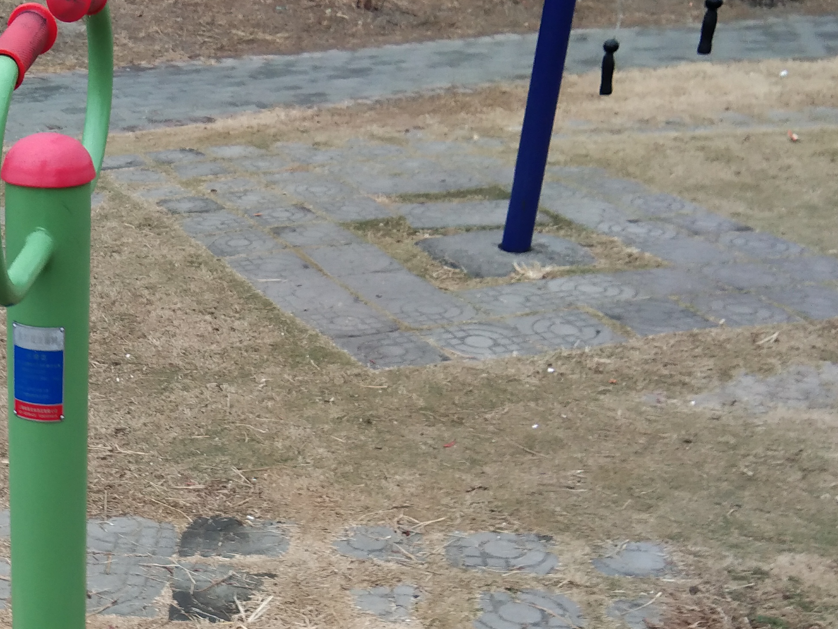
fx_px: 1598
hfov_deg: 27.9
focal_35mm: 66
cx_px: 24
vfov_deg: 21.8
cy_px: 552
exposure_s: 1/100
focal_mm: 3.69
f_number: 2.2
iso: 100
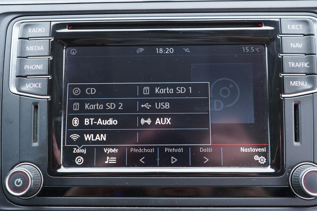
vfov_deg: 36.9
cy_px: 106
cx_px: 158
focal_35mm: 36
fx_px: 317
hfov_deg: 53.1
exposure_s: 1/40
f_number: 2.8
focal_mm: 24
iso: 500
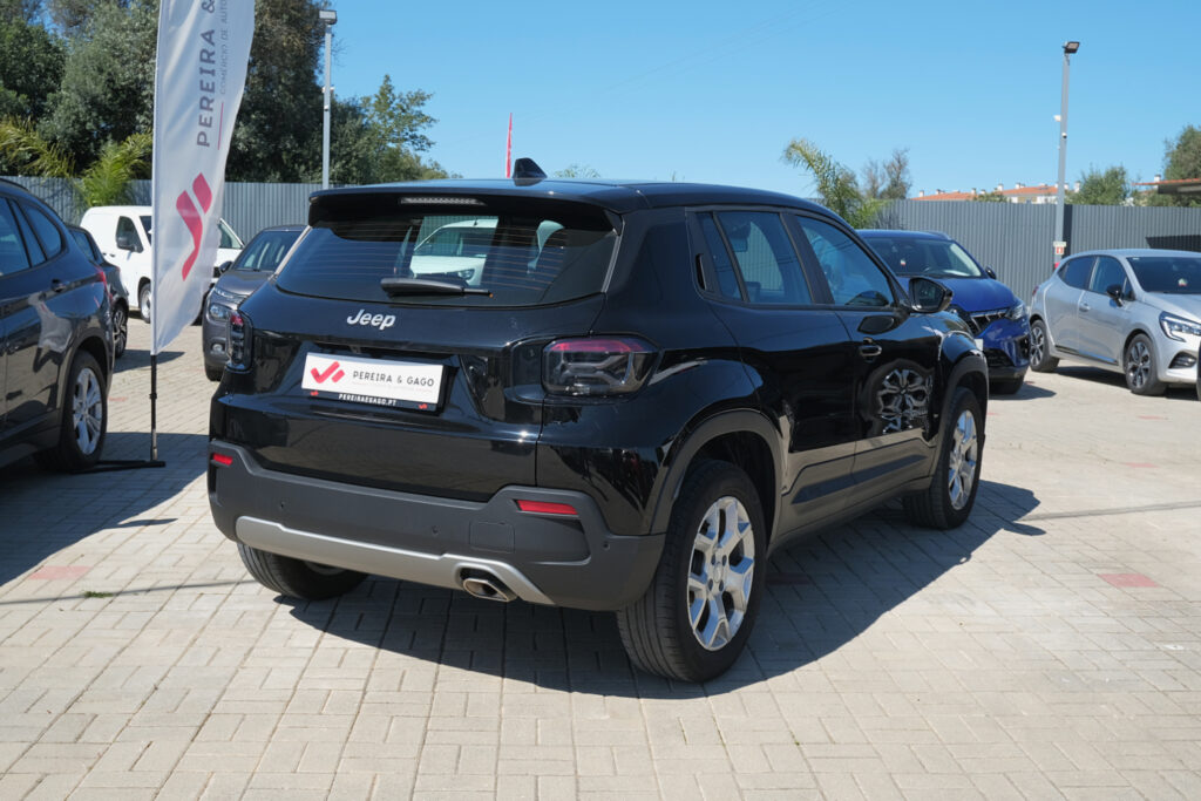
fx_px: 1268
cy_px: 400
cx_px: 600
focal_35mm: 38
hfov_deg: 50.7
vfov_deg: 35.1
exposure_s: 1/200
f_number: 10
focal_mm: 25.6
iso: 160
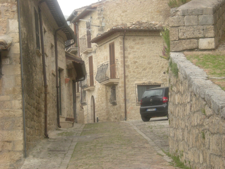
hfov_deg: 19.3
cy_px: 84
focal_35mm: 102
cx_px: 112
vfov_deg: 14.5
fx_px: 663
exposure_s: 1/110
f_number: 5.6
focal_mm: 17
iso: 259
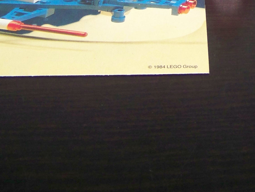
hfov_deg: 18.8
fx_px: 759
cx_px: 225
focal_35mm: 103
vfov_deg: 13.8
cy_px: -57
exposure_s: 1/30
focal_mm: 6.3
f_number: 2.8
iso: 200
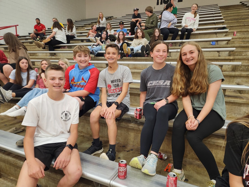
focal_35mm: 23
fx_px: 165
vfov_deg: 58.9
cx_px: 124
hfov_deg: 73.9
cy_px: 94
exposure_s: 1/120
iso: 200
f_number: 1.8
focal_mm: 5.4
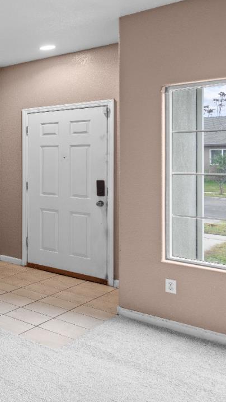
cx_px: -176
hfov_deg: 21.9
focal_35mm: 35
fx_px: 373
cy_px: 171
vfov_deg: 56.4
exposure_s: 1
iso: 200
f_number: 8
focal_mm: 16
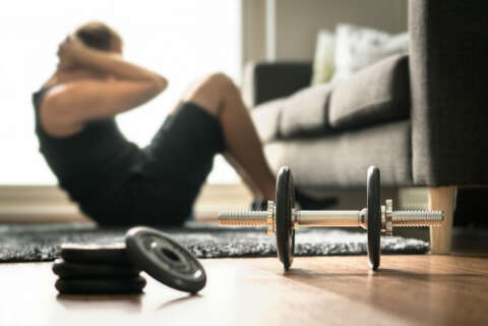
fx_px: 1152
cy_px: 163
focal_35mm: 85
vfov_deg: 16.1
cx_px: 244
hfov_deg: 23.9
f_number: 2.8
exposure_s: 1/8
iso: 100
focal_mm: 85
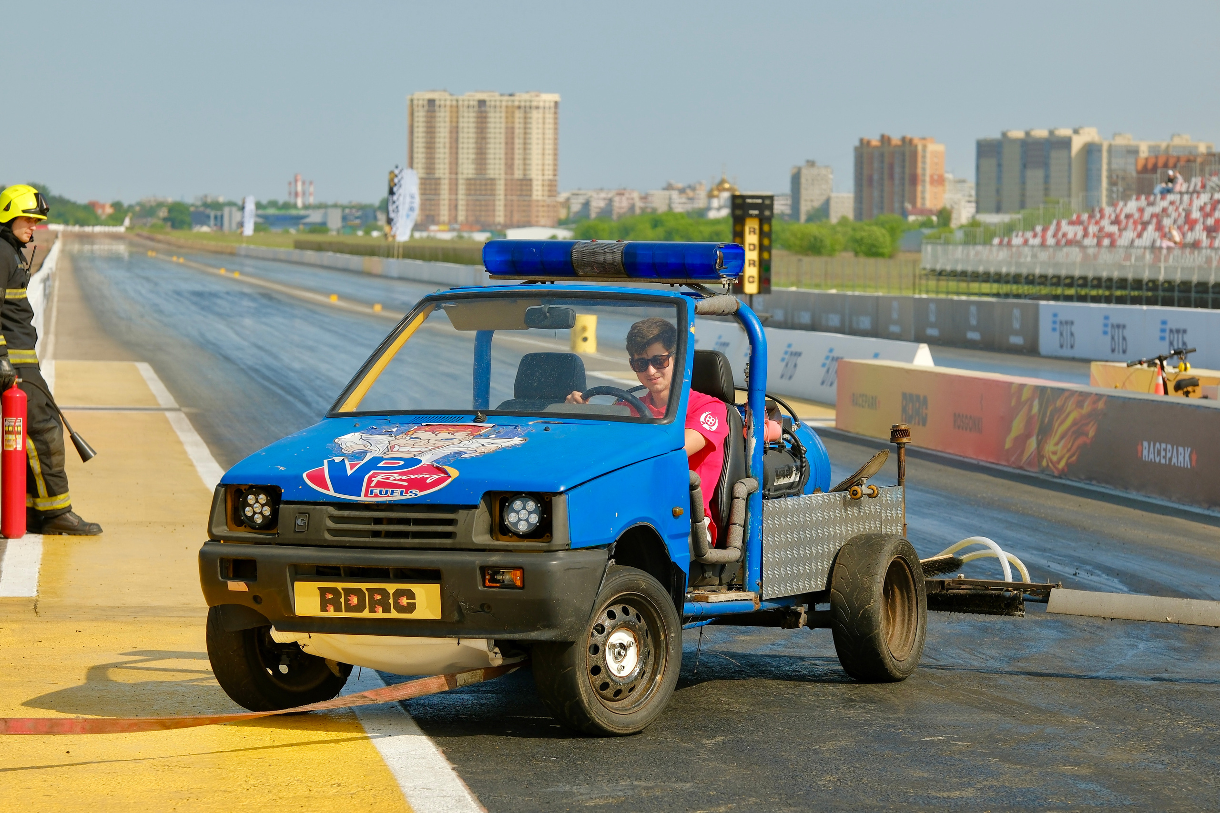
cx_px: 610
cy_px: 406
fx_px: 3829
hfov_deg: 18.1
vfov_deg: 12.1
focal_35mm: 113
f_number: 4.5
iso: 160
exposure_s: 1/1600
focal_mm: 75
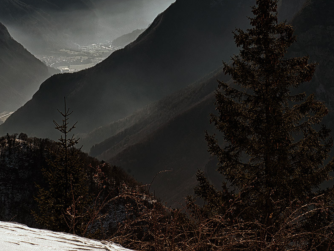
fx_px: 1457
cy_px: 50
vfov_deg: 9.8
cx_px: 170
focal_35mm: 151
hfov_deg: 13.1
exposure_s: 1/320
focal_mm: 62
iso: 100
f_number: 16
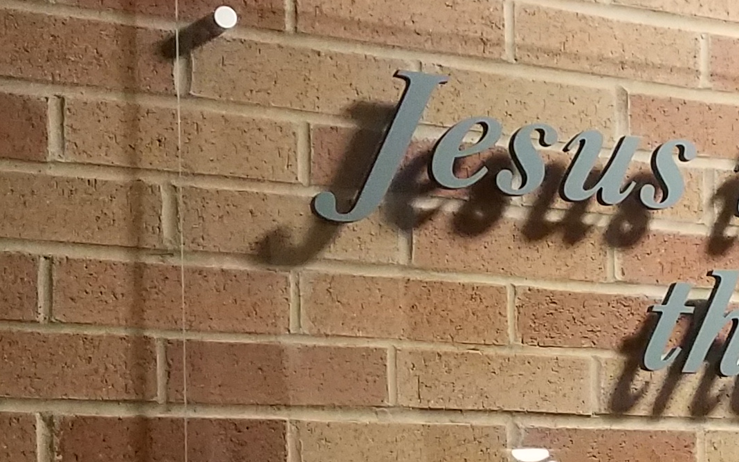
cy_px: 534
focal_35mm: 104
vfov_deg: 12.3
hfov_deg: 18.9
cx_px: 881
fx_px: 2095
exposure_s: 1/17
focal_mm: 4.2
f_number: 1.7
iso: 200
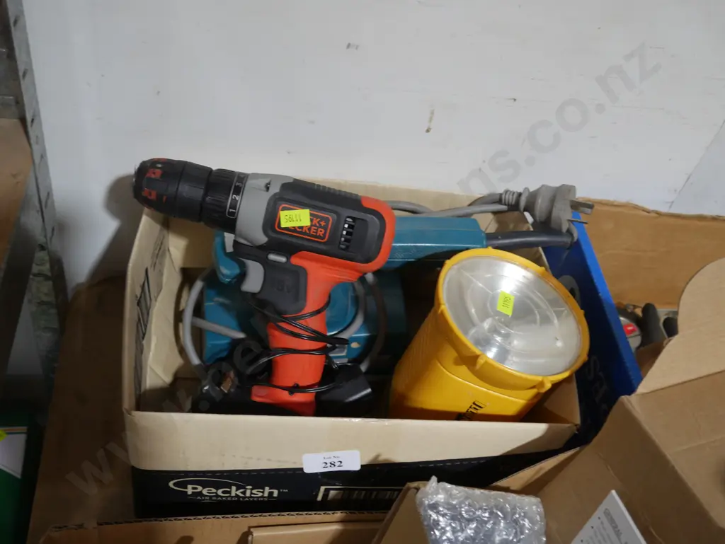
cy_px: 272
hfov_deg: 49.0
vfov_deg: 37.8
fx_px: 796
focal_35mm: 38
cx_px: 362
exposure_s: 1/60
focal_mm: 19
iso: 640
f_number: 4.1
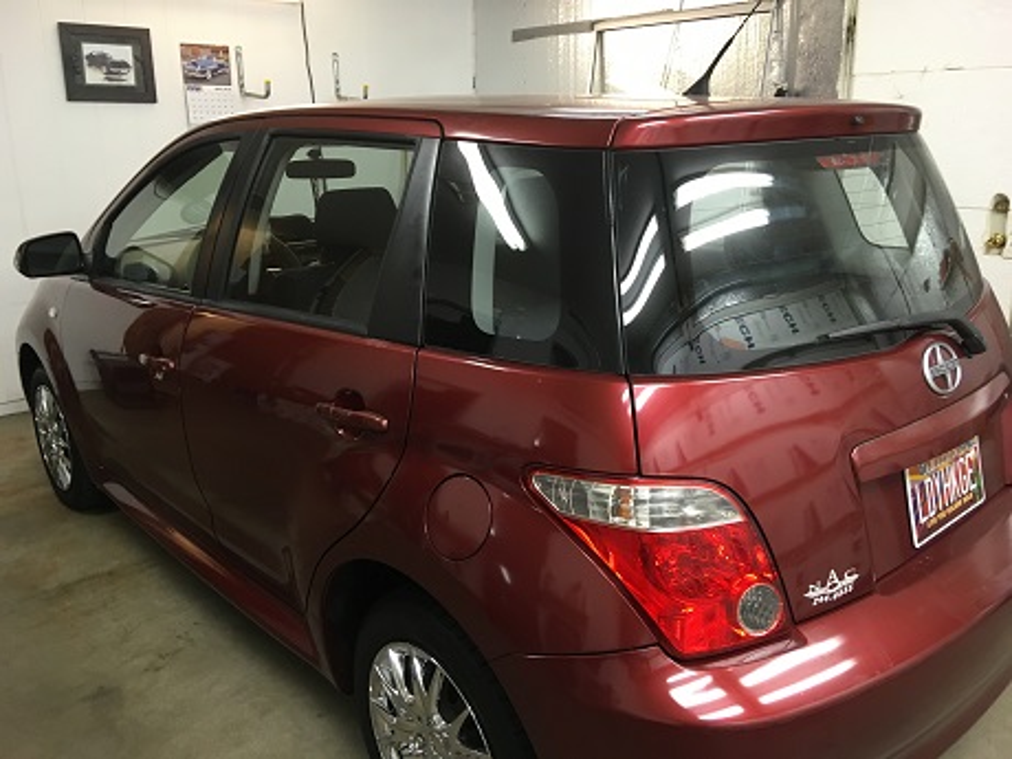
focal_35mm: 29
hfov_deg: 61.7
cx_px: 506
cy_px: 380
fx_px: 848
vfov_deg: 48.2
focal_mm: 4.15
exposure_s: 1/30
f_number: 2.2
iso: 100
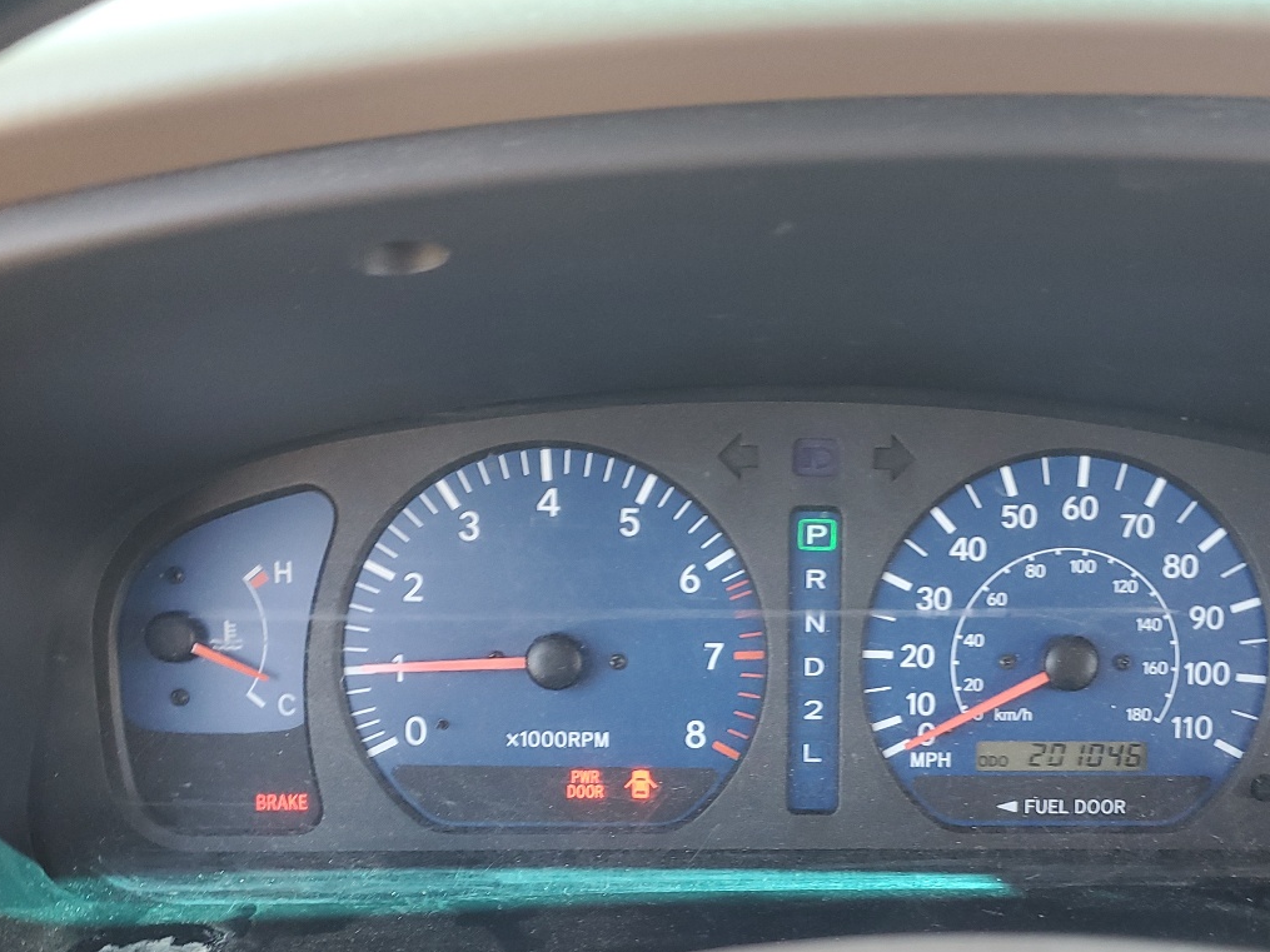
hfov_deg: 45.6
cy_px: 739
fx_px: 1504
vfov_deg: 34.2
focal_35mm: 41
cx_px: 729
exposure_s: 1/60.2
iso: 69
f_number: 1.5
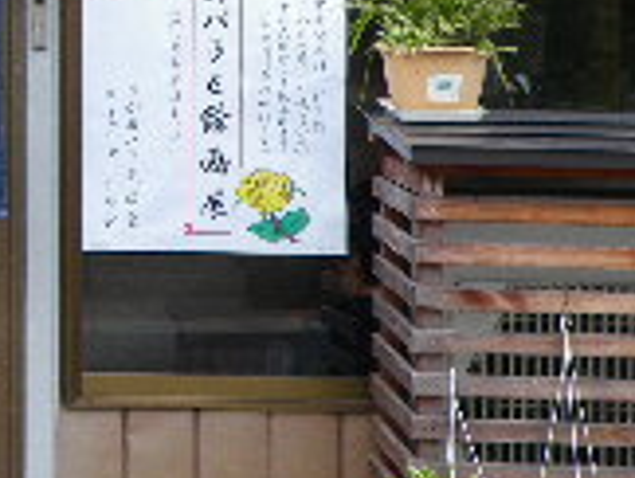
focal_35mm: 154
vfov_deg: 9.5
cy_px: -125
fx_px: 2829
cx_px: -274
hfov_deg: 12.3
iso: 64
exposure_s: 1/320
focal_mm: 6.9
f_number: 3
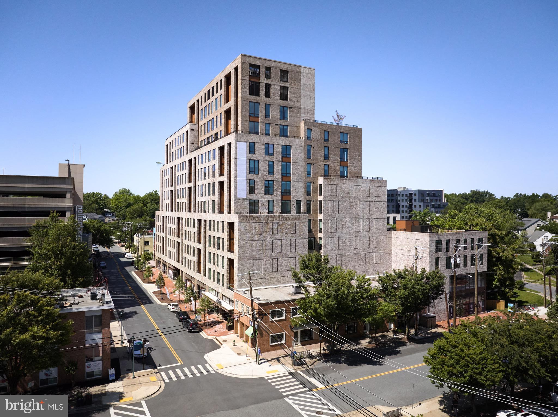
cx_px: 279
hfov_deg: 71.6
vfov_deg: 56.8
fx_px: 387
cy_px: 208
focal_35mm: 24
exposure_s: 1/320
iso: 800
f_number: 3.5
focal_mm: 12.29
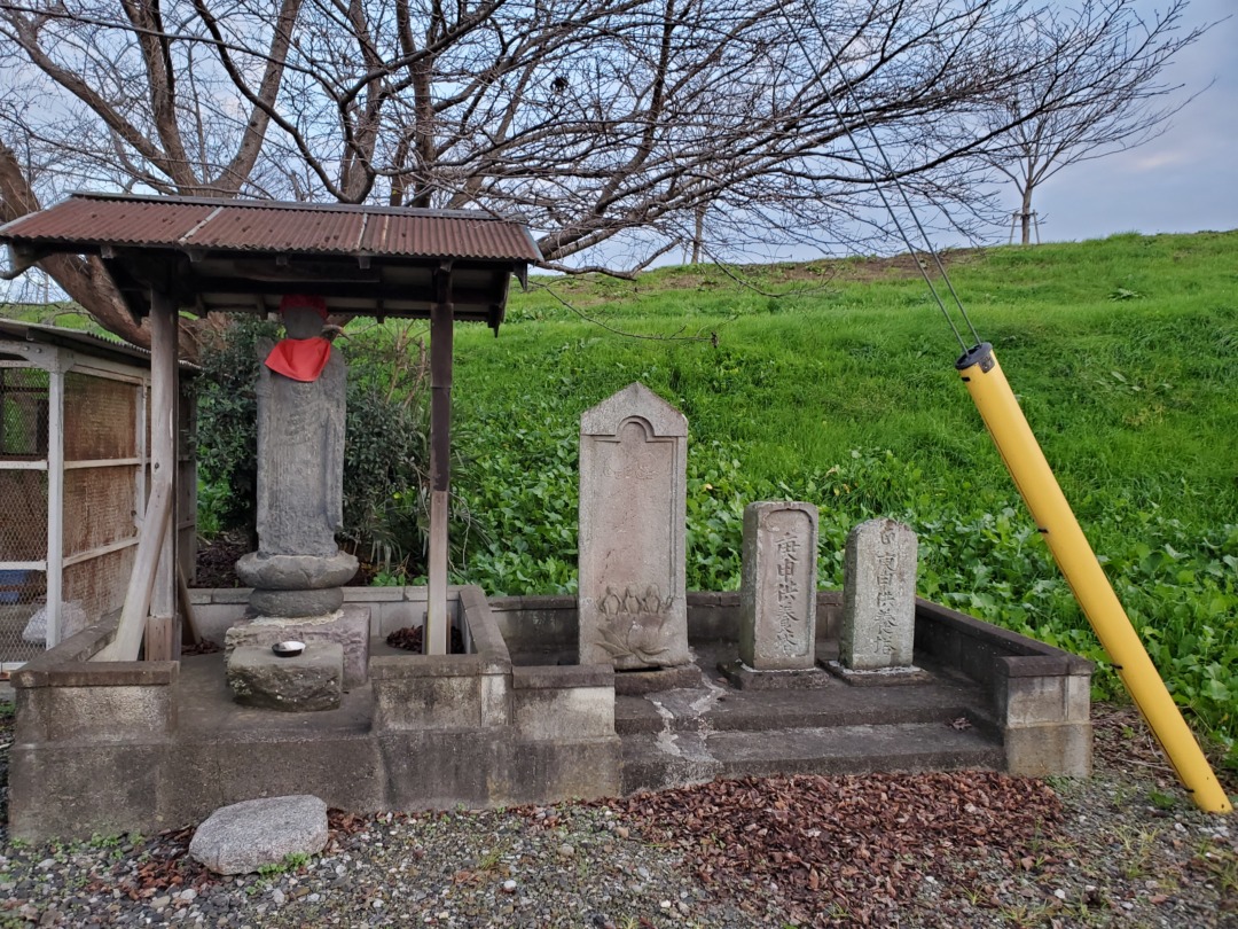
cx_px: 619
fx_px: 930
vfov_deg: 53.1
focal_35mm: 26
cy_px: 464
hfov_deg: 67.3
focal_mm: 4.3
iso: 125
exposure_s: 1/120
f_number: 2.4
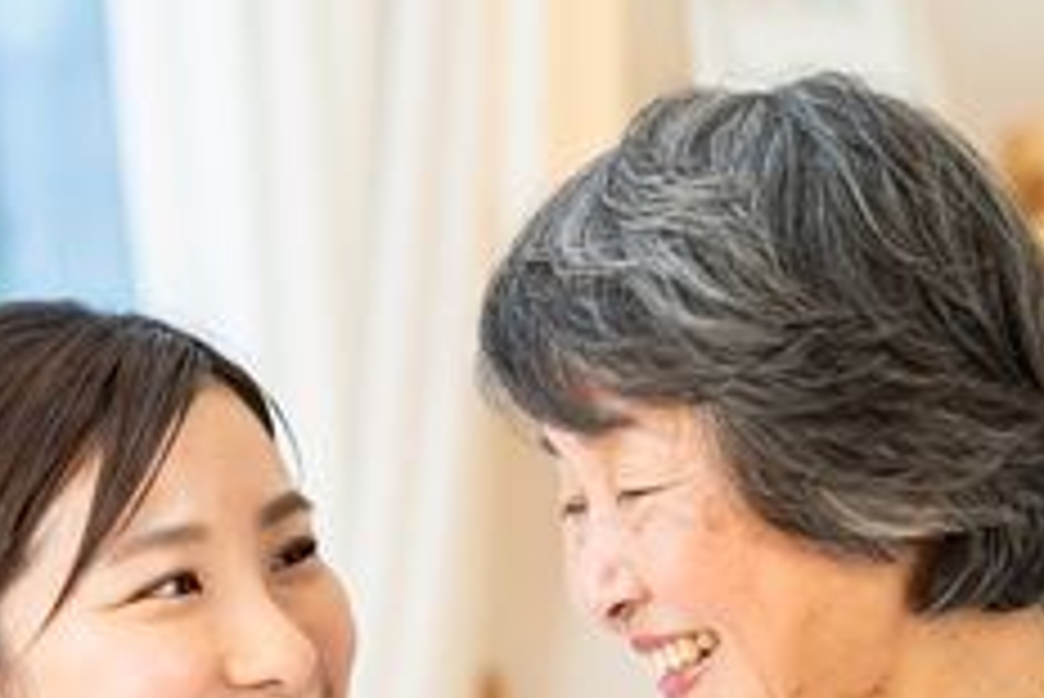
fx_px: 12158
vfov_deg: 3.3
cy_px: 892
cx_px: 81
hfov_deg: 4.9
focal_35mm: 419
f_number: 2.2
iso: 800
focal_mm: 135
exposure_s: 1/160
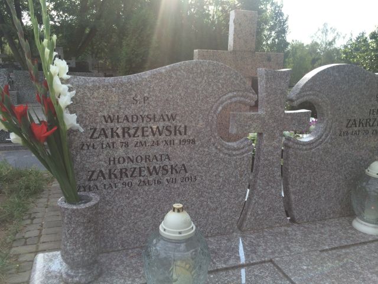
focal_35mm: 29
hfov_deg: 61.7
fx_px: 317
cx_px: 189
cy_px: 142
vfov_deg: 48.2
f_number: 2.2
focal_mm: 4.15
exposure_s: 1/855
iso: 32
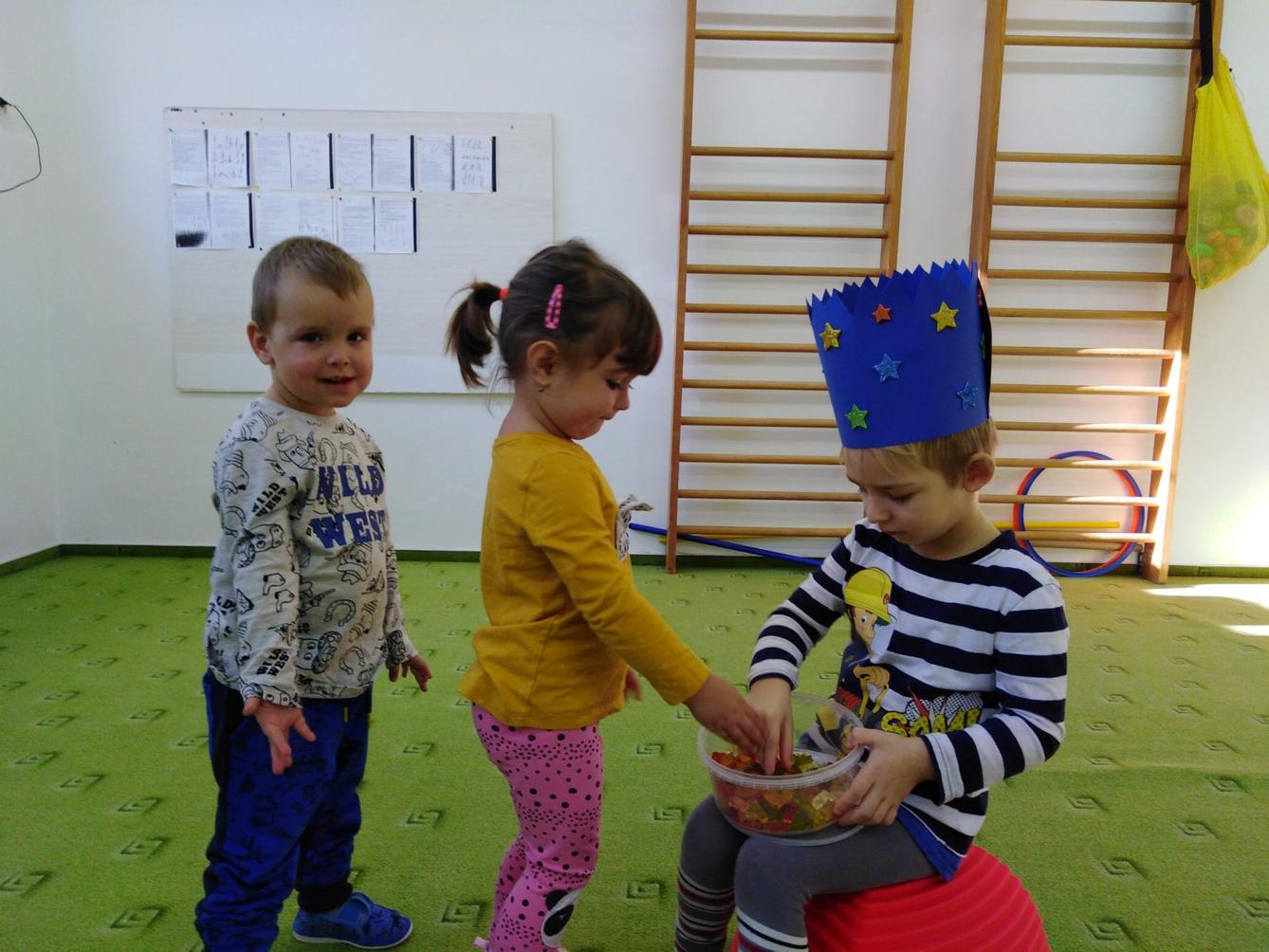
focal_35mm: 26
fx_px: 953
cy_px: 476
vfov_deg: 53.1
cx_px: 634
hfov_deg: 67.3
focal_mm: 3.46
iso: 112
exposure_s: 1/50
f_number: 2.2
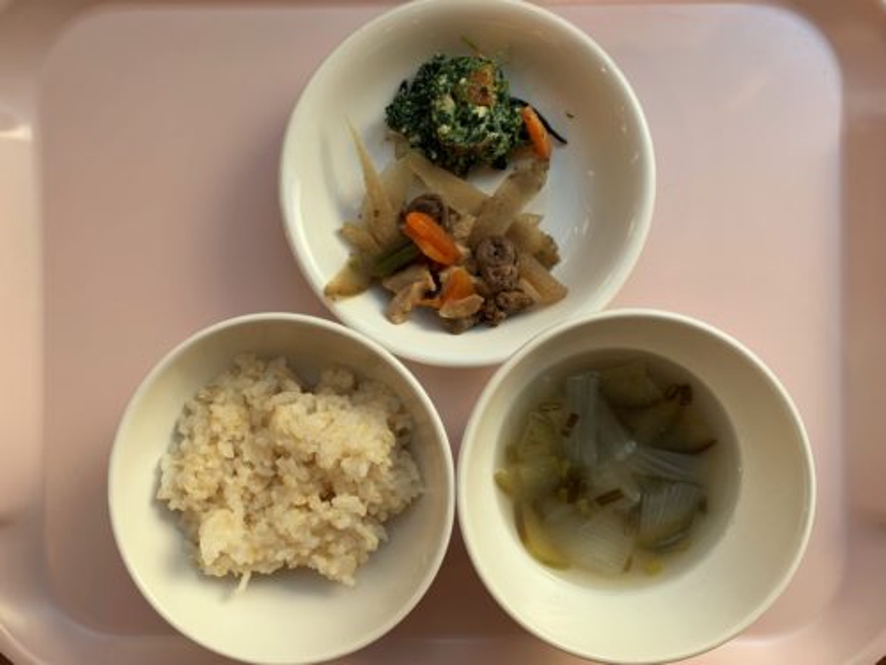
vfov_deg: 53.1
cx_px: 443
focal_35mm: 26
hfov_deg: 67.3
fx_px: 665
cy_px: 332
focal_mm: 4.25
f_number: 1.8
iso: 40
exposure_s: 1/121
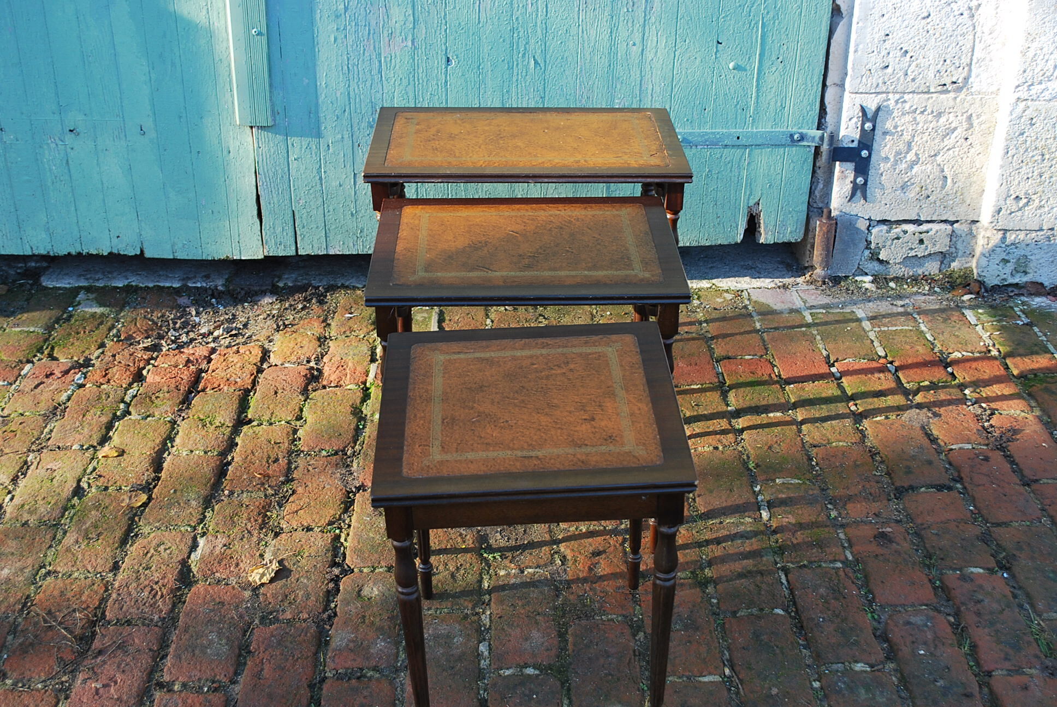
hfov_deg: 46.3
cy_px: 354
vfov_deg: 32.0
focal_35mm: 42
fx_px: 1235
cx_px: 528
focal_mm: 28
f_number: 5
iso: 200
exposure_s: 1/100
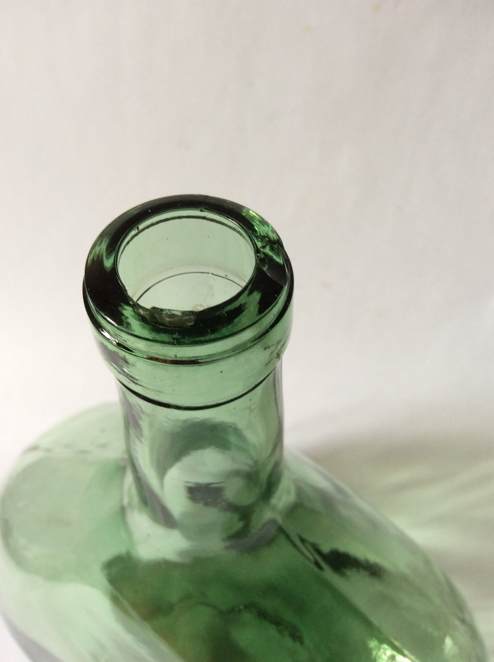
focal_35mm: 32
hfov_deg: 44.1
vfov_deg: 56.9
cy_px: 331
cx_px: 247
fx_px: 611
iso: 32
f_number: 2.4
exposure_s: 1/25
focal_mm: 3.3
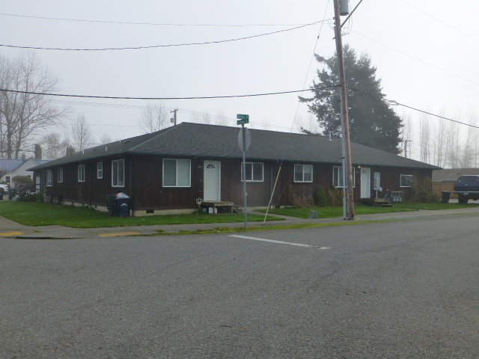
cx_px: 240
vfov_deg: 46.8
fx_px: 415
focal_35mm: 30
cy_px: 180
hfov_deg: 60.0
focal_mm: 5.4
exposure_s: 1/500
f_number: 4
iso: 160
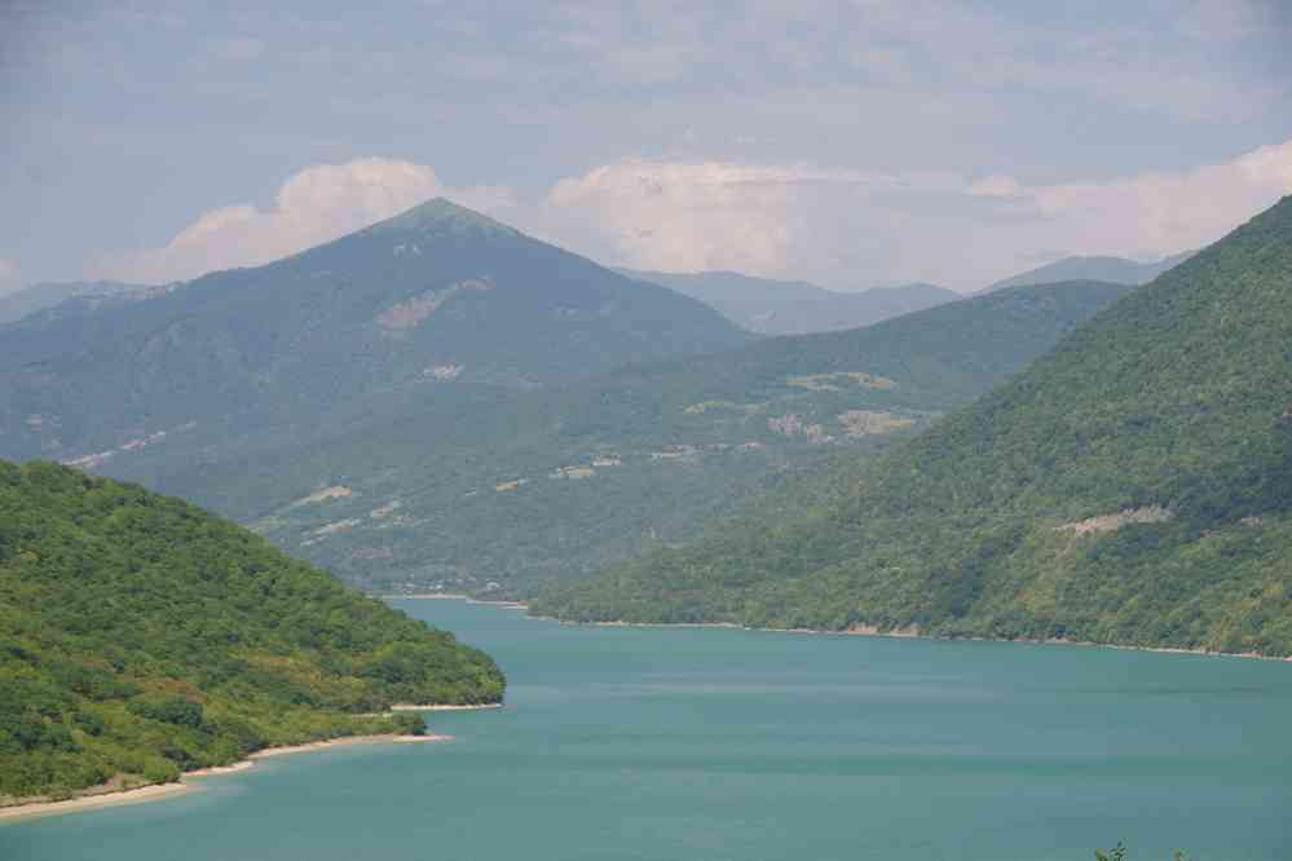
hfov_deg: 17.5
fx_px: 4199
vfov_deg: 11.7
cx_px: 646
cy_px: 430
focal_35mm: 117
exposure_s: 1/125
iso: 200
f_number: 9
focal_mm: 77.5
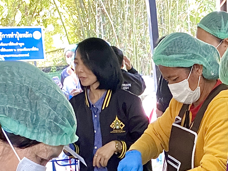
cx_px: 227
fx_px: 665
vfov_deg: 13.8
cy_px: 252
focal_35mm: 101
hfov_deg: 18.9
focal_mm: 4.25
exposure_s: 1/50
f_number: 1.8
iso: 250
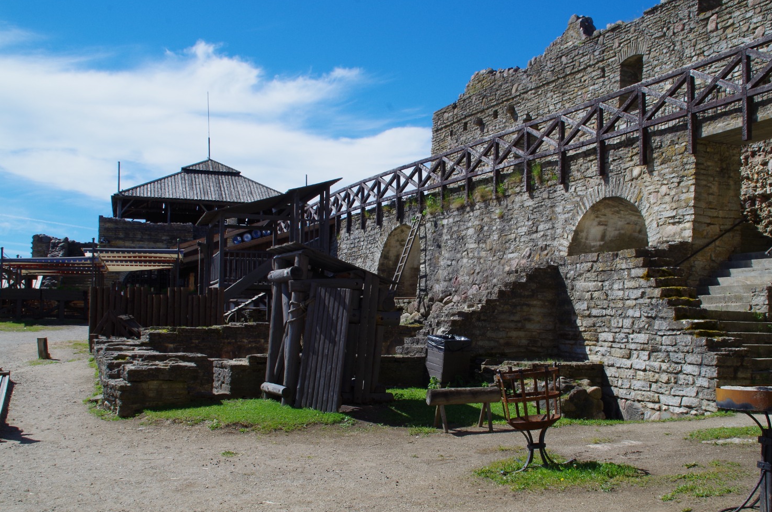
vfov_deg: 33.2
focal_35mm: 40
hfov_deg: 48.5
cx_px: 427
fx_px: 856
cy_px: 278
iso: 200
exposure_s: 1/160
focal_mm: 24
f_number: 14
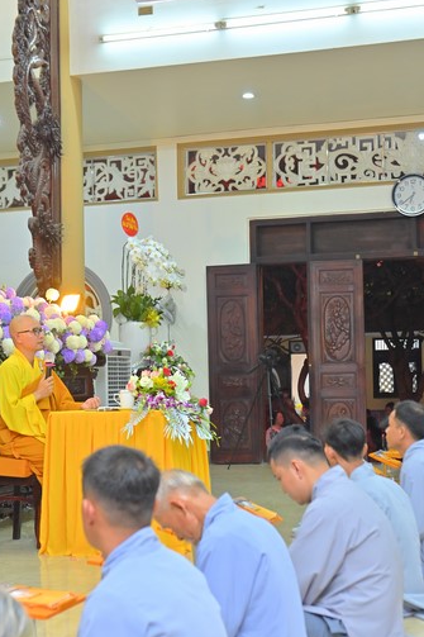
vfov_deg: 32.4
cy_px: 344
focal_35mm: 62
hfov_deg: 21.9
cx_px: 242
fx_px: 1096
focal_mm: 48
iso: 2000
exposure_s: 1/125
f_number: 3.5
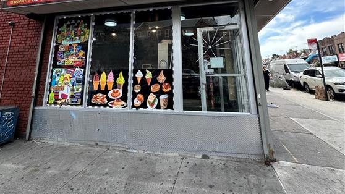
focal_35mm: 21
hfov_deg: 83.8
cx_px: 168
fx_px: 192
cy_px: 20
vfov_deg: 48.1
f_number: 2.2
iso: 40
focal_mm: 2.22
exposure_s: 1/385
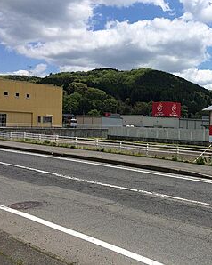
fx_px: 298
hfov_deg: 37.8
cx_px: 167
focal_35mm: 38
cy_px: 132
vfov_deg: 48.0
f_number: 2.2
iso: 40
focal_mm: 4.15
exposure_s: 1/4566
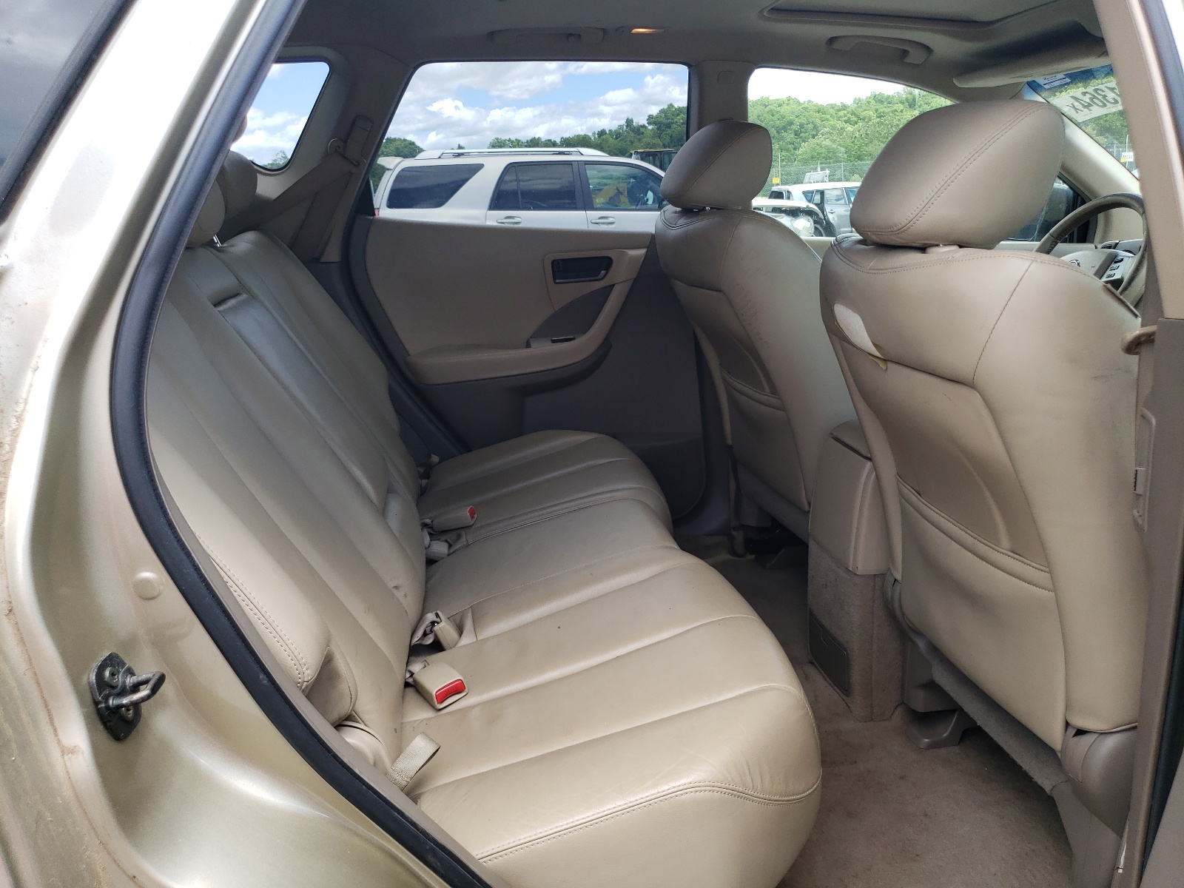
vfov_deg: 53.1
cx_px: 592
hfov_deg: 67.3
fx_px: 889
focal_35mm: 26
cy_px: 444
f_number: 1.5
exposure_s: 1/385
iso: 50
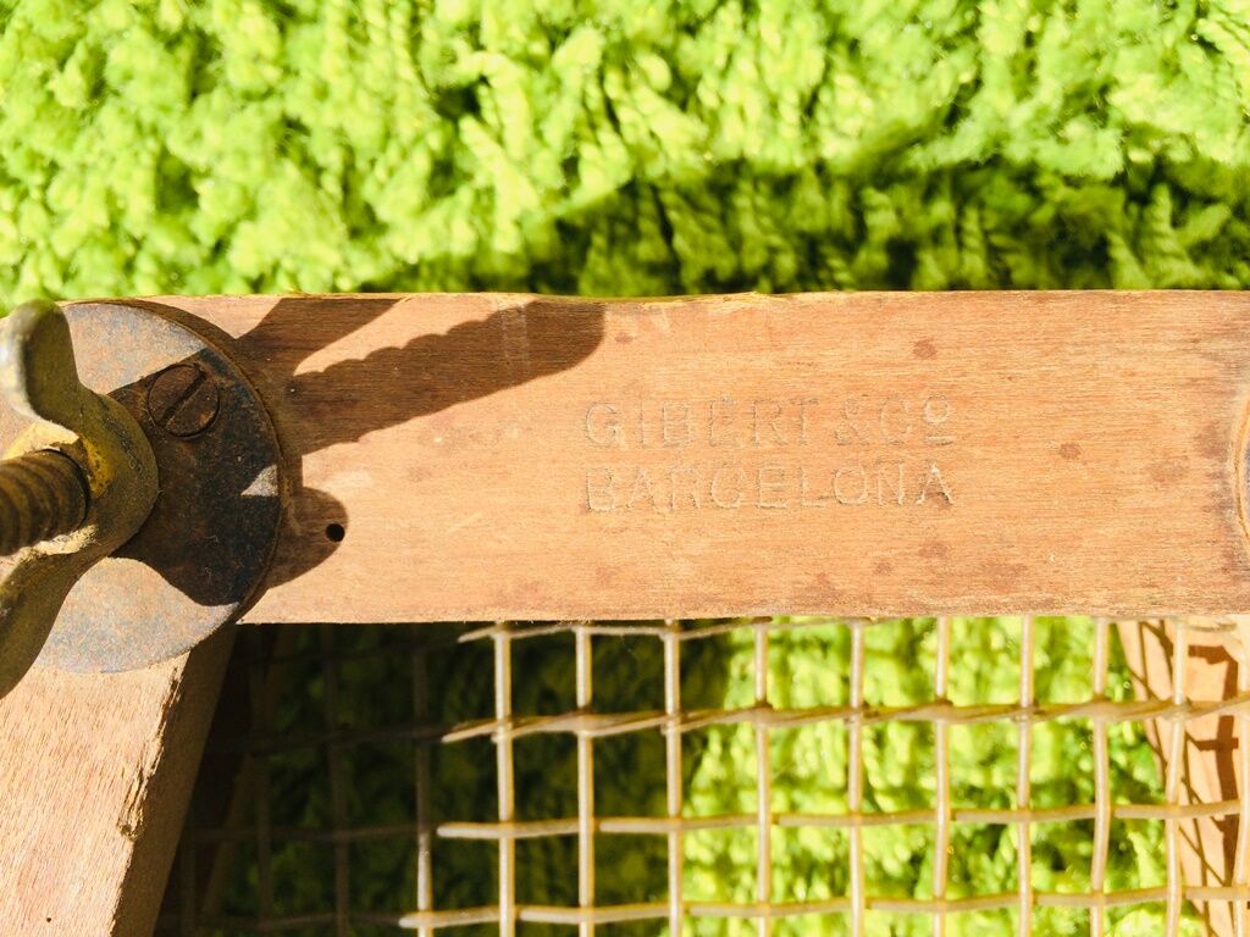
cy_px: 468
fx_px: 1047
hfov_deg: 61.7
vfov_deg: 48.2
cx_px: 625
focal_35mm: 29
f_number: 2.2
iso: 32
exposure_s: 1/933
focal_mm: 4.15
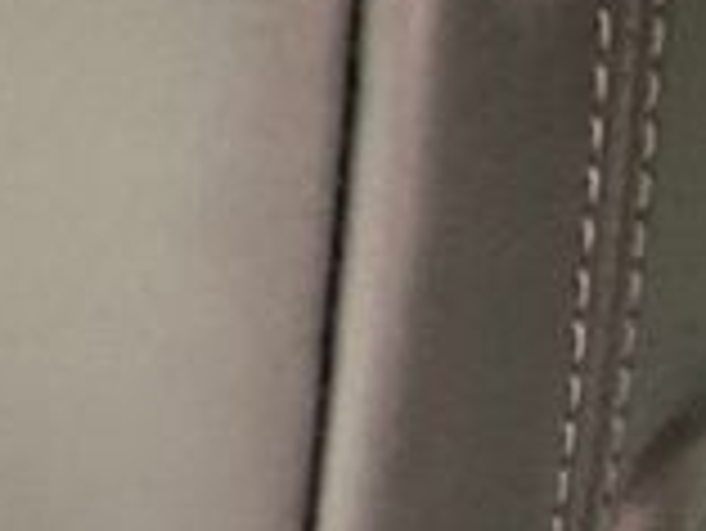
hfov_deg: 15.0
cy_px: 4
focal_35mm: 114
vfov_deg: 12.9
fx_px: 2327
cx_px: -562
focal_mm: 3.99
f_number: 1.8
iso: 320
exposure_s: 1/40
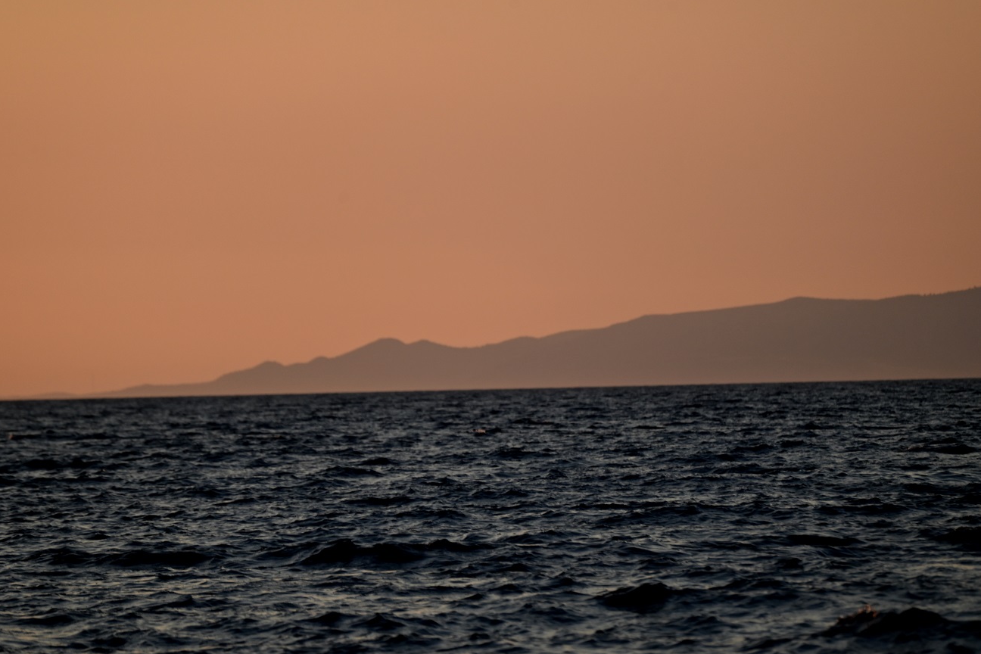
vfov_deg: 4.6
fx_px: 8202
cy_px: 327
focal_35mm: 301
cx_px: 490
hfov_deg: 6.8
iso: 400
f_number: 5.6
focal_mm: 300
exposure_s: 1/1000
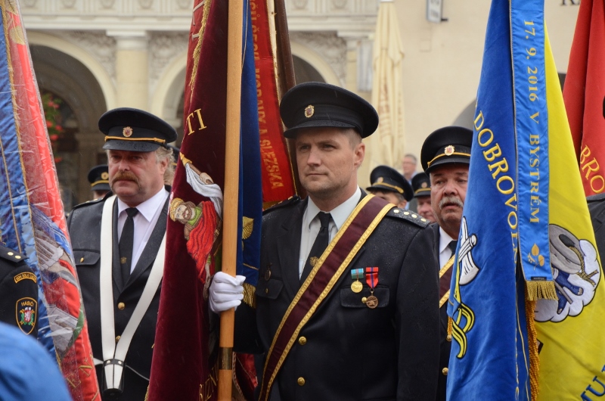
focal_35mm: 158
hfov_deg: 13.1
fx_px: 2642
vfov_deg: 8.7
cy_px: 200
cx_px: 302
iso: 1000
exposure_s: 1/250
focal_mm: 105
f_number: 8
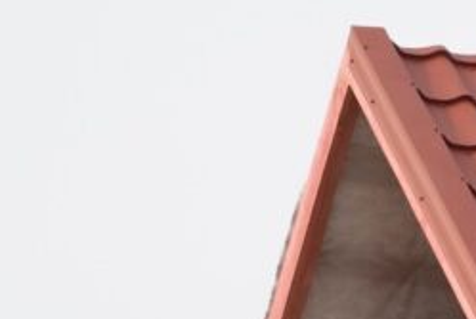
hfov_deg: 6.6
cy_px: 375
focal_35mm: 308
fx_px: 4080
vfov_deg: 4.5
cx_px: 629
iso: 100
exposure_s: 1/50
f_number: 14
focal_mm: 50
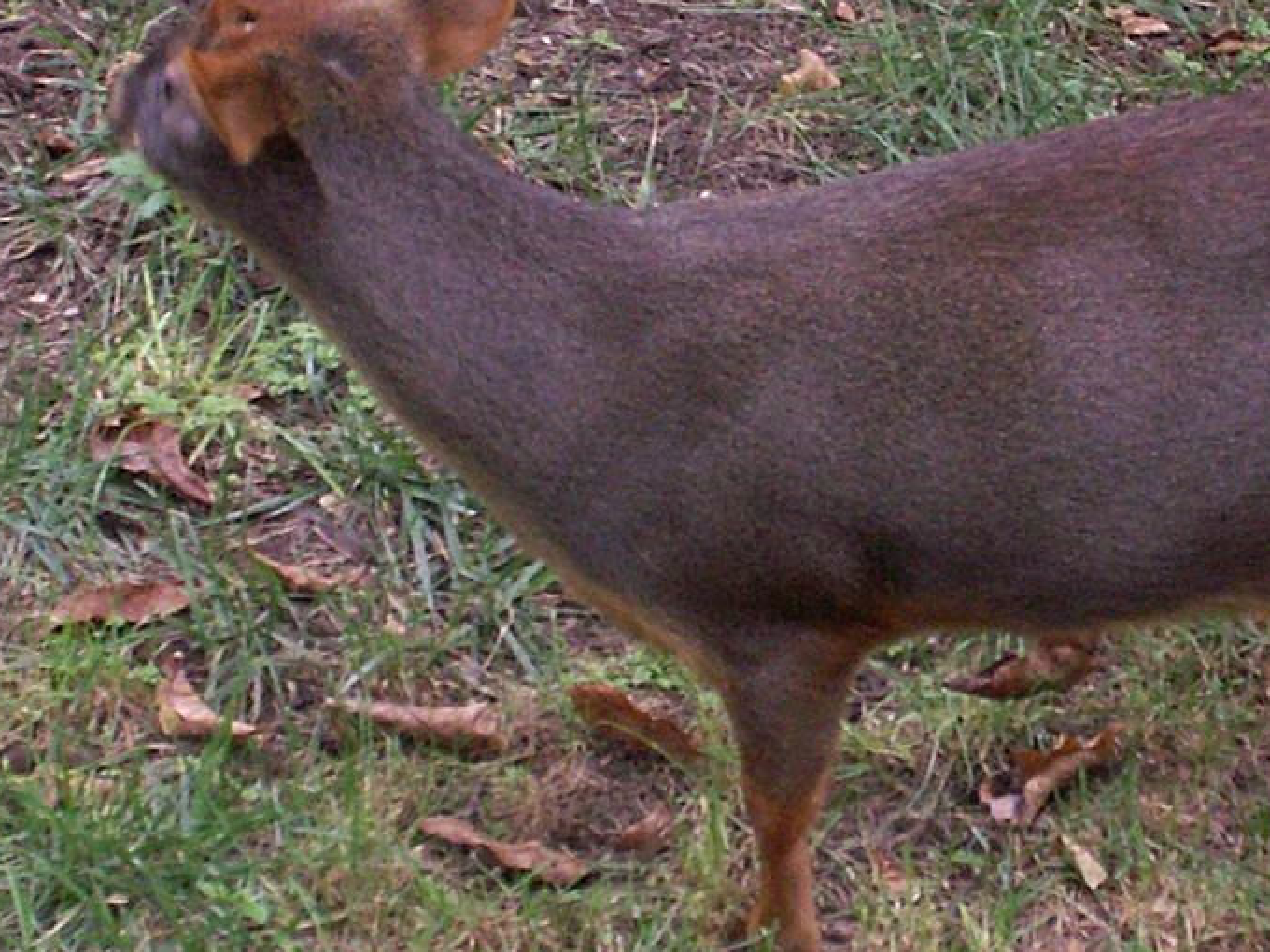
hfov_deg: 23.5
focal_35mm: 83
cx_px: 831
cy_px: 435
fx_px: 3045
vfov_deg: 17.8
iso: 125
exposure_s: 1/40
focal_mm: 7.8
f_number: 3.2
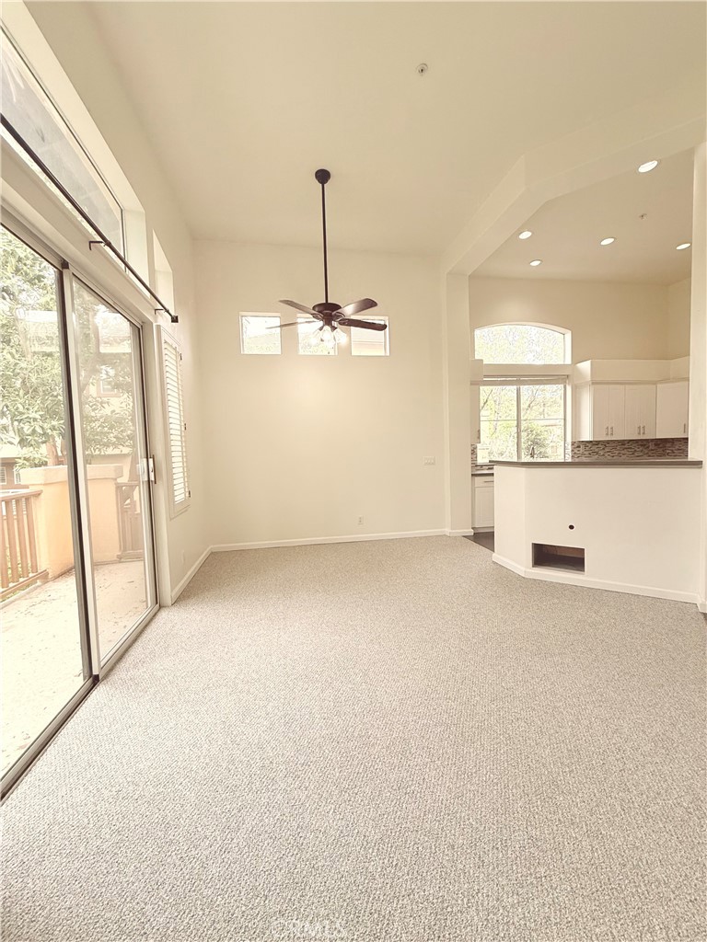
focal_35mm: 14
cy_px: 471
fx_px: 381
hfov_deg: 85.7
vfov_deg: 102.1
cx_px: 354
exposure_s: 1/120
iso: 100
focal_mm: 2.22
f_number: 2.2
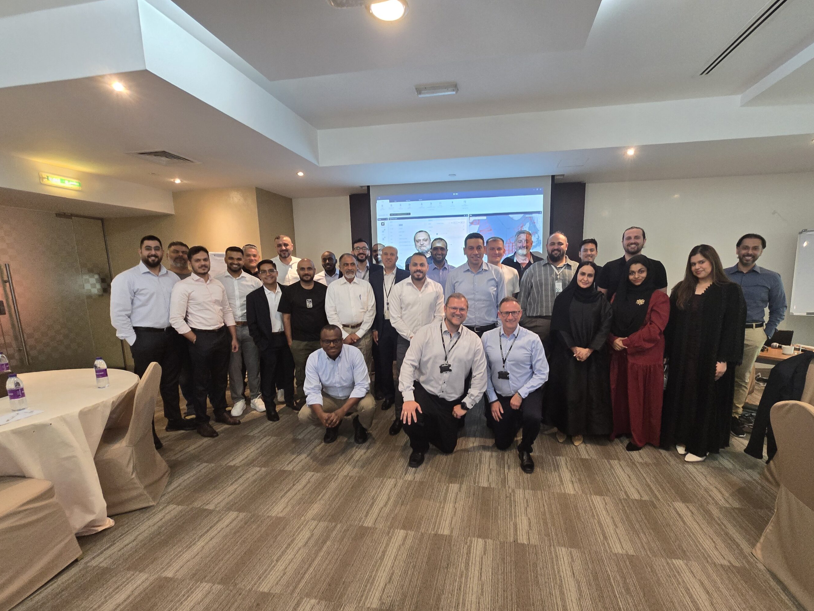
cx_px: 436
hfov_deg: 101.9
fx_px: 329
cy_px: 328
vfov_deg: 85.5
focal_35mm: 14
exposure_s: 1/60
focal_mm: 2.2
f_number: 2.2
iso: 400
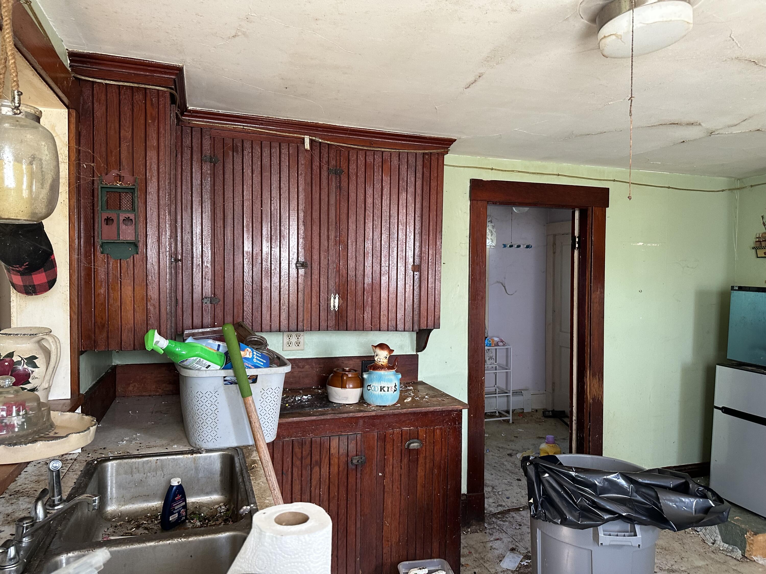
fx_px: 531
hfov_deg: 71.6
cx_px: 383
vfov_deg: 56.8
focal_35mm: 24
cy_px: 287
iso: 250
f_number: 1.78
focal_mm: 6.86
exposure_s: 1/94
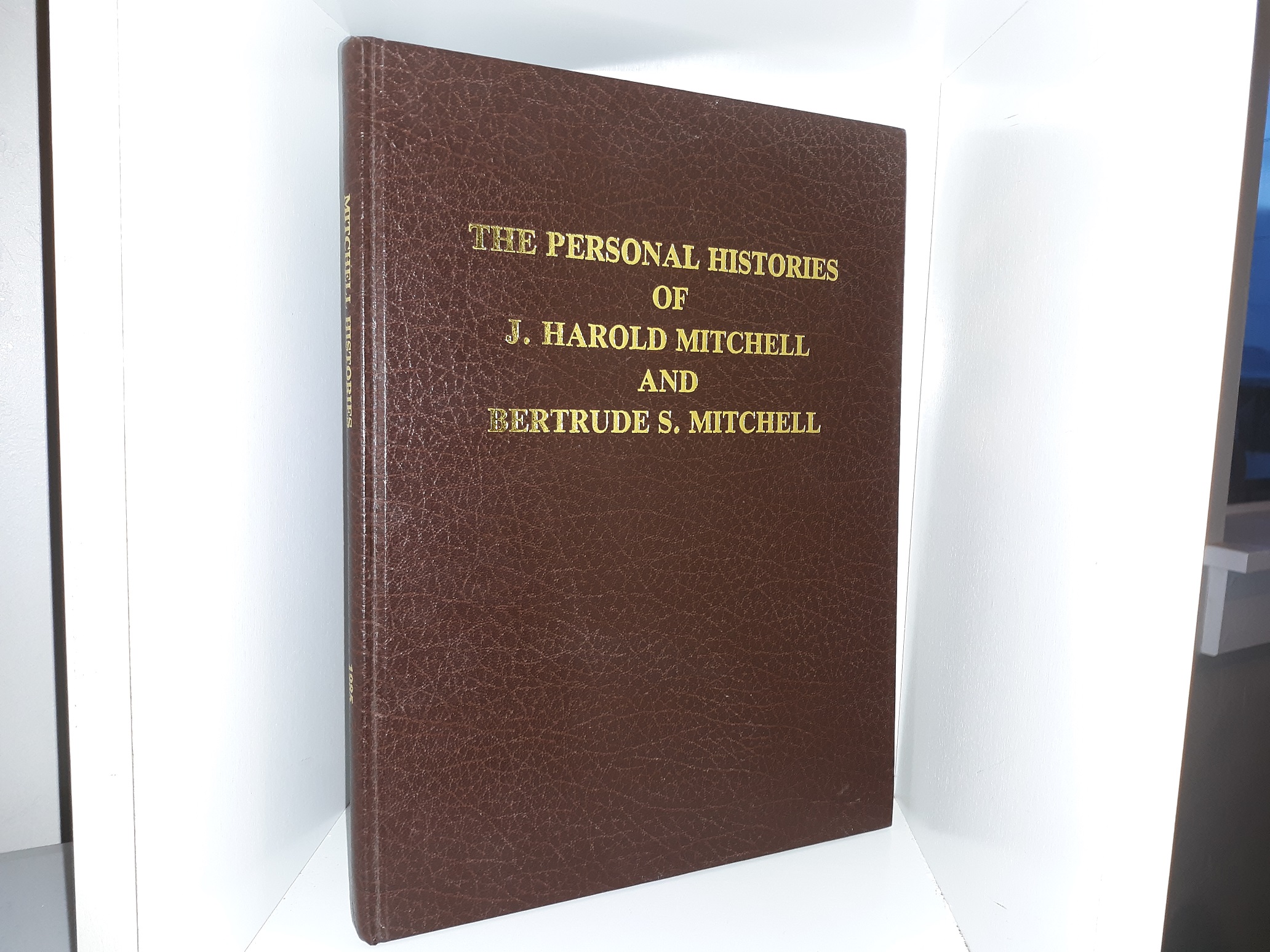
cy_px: 476
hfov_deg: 63.4
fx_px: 1027
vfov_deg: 49.7
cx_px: 635
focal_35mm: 28
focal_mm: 3.7
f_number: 1.7
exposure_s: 1/40
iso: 64
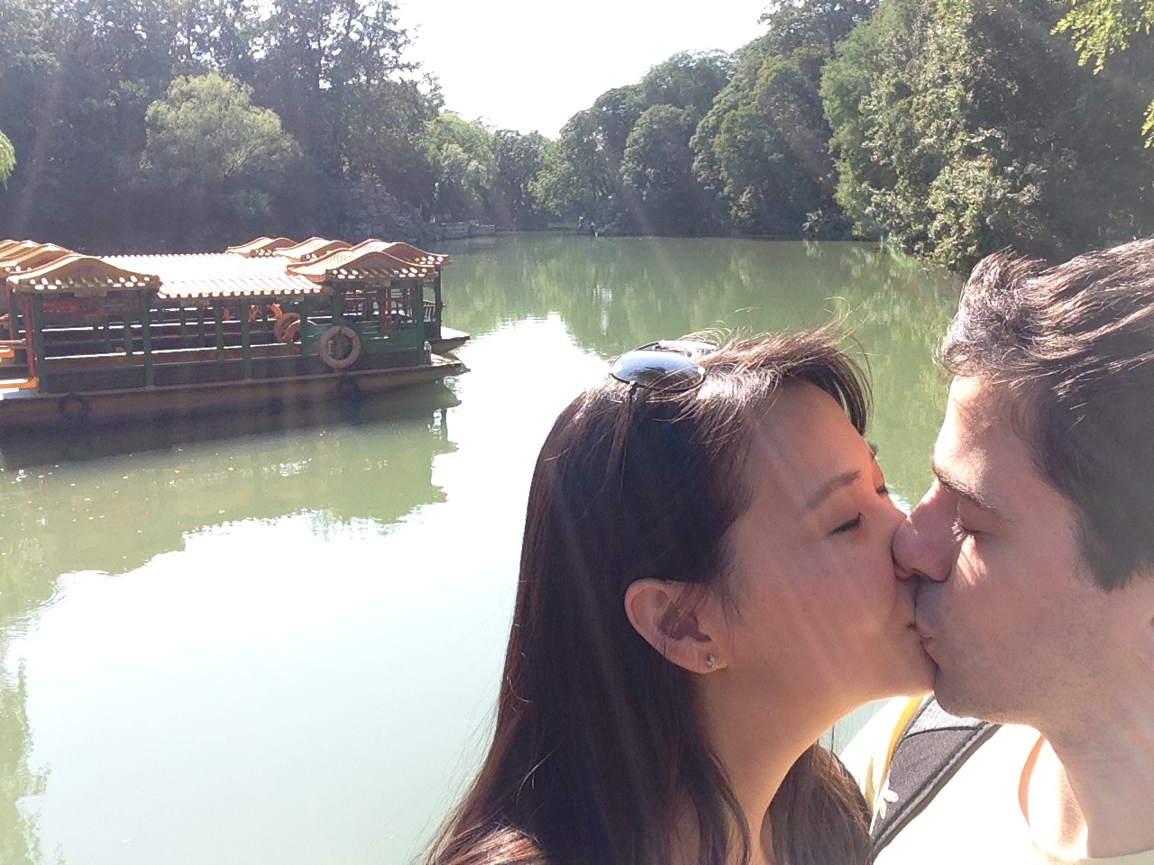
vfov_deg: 40.7
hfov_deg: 52.6
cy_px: 432
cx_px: 577
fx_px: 1167
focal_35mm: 35
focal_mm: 2.18
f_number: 2.4
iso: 32
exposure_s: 1/402
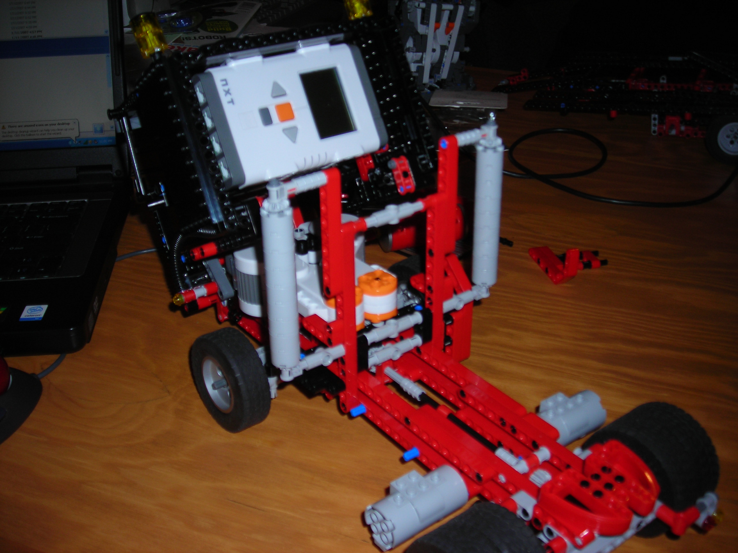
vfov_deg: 37.7
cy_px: 276
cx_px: 369
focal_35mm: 38
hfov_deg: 49.0
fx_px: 810
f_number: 3.2
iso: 50
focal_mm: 6.3
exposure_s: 1/60.1
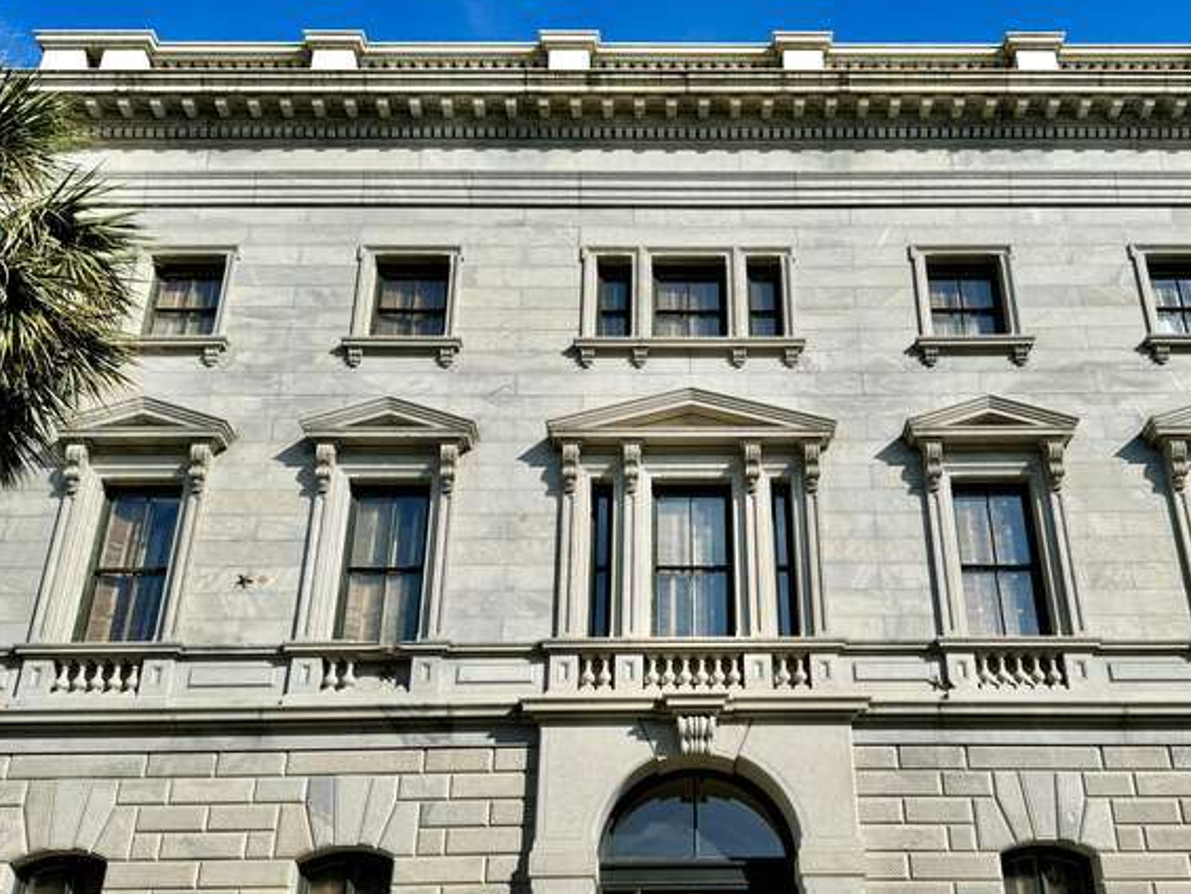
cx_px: 683
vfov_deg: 41.5
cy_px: 567
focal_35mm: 34
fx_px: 1170
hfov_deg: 53.7
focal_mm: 6.86
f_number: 1.78
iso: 80
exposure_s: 1/7937
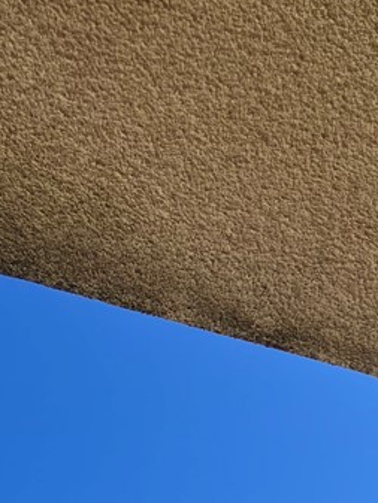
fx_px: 1237
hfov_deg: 17.4
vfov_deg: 20.3
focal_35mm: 85
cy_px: 721
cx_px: 140
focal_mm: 3.99
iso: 32
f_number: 1.8
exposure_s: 1/2315
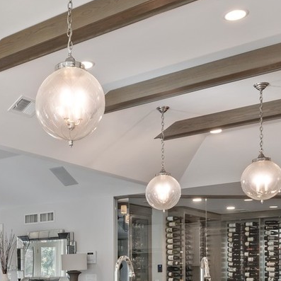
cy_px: 281
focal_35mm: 52
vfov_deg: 30.5
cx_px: 32
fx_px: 478
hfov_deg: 31.4
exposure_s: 1/6
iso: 200
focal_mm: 10
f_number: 8
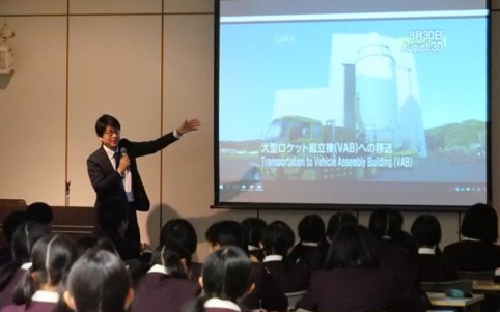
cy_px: 122
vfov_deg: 10.7
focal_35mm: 122
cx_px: 267
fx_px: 1662
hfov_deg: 17.1
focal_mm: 52
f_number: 4
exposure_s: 1/250
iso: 12800
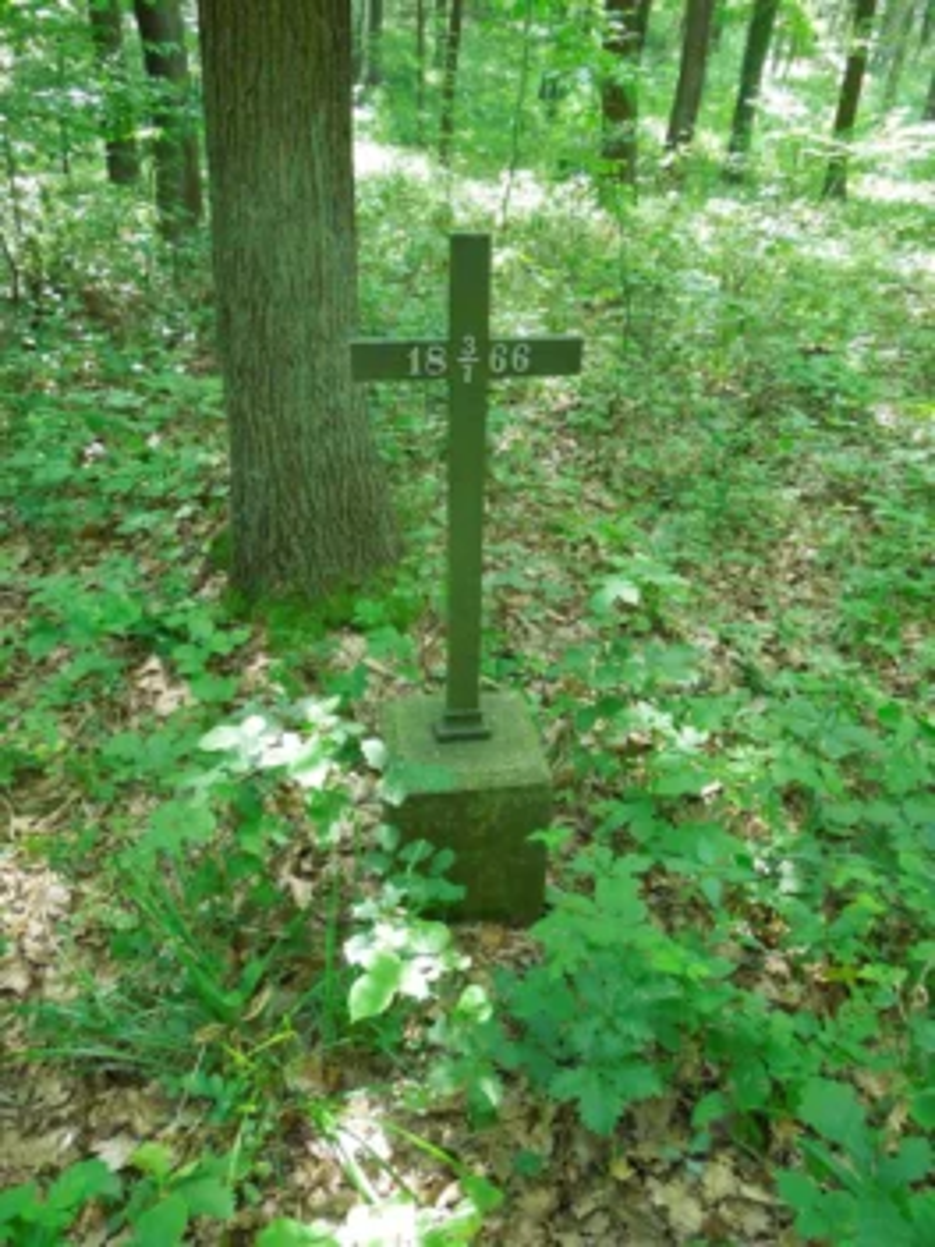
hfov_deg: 54.9
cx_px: 468
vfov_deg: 69.4
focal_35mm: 25
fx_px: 900
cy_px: 624
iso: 1600
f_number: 3.3
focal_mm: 4.5
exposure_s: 1/200
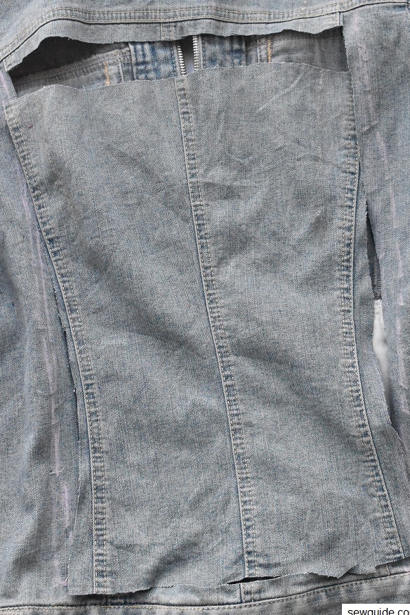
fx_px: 1144
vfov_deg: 29.9
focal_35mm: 67
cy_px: 221
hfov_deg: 20.3
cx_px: 235
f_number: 10
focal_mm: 34
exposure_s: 1/1000
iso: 8000
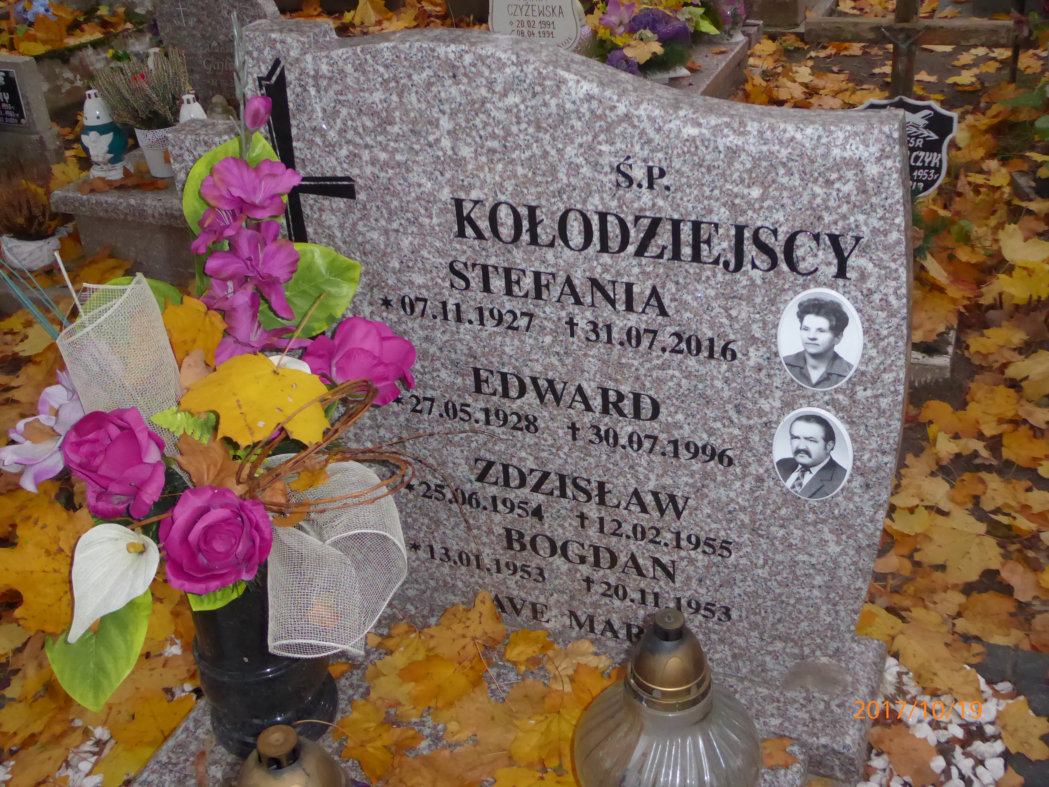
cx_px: 524
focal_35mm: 40
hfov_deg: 46.8
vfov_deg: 36.0
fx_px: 1212
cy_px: 394
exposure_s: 1/60
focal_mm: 7.2
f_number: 3.8
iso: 800
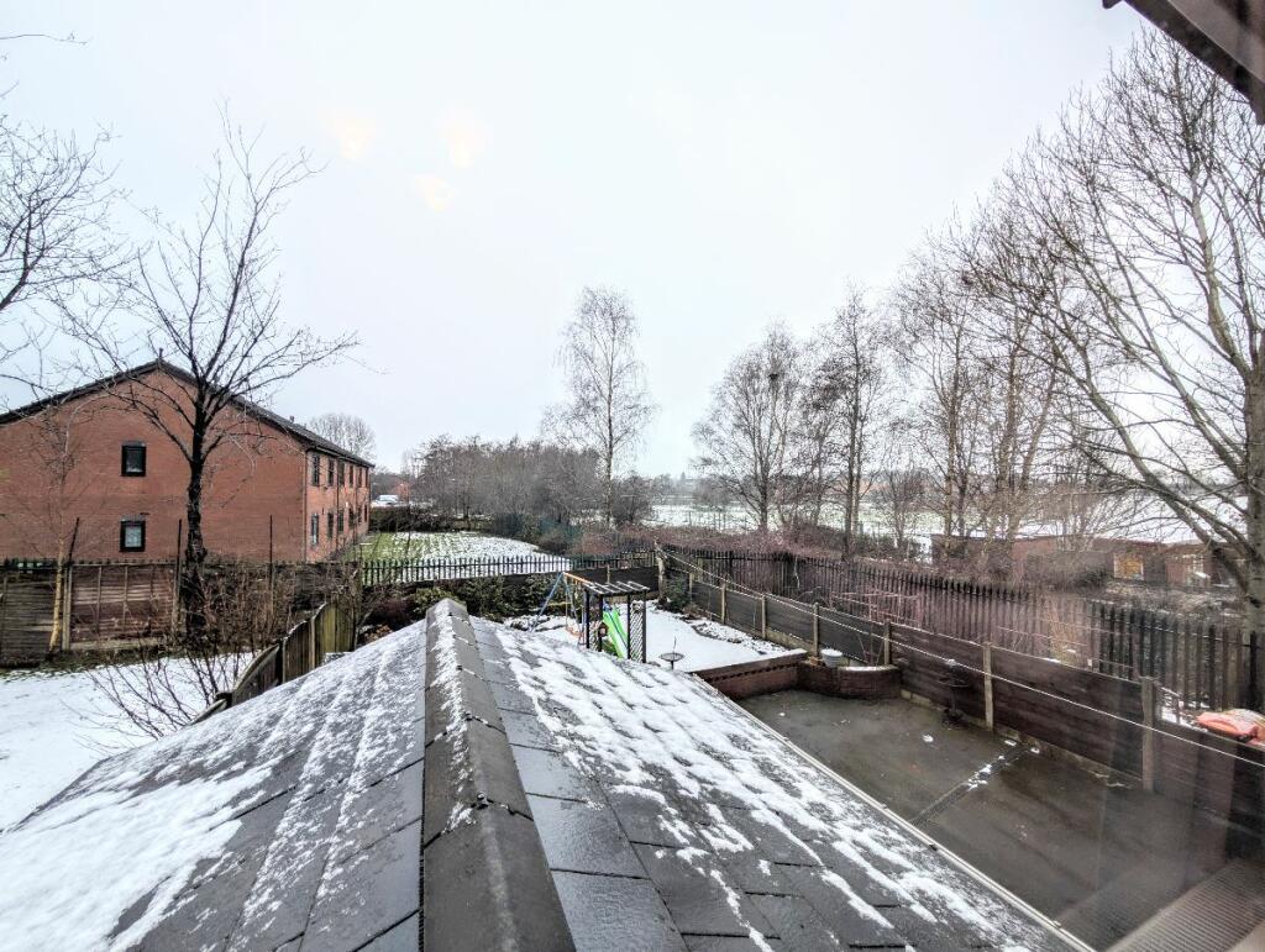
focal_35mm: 12
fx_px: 439
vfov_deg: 94.6
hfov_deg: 110.5
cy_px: 476
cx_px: 632
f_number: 1.7
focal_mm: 2.02
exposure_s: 1/87.8
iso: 55
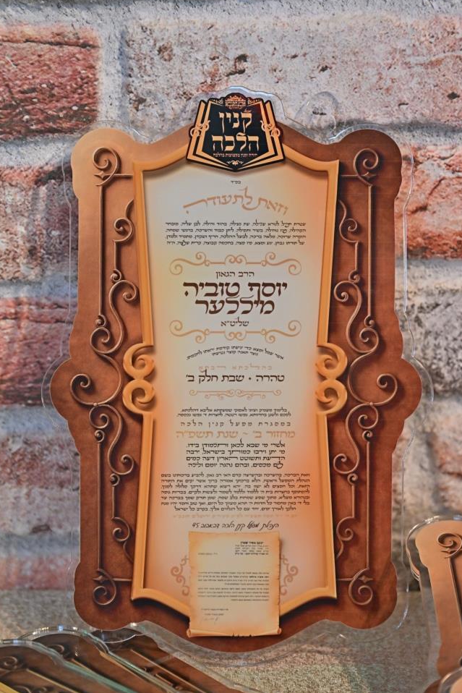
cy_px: 355
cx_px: 241
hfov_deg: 12.6
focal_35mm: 109
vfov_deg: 18.8
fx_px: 2097
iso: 800
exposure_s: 1/160
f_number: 4
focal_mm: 102
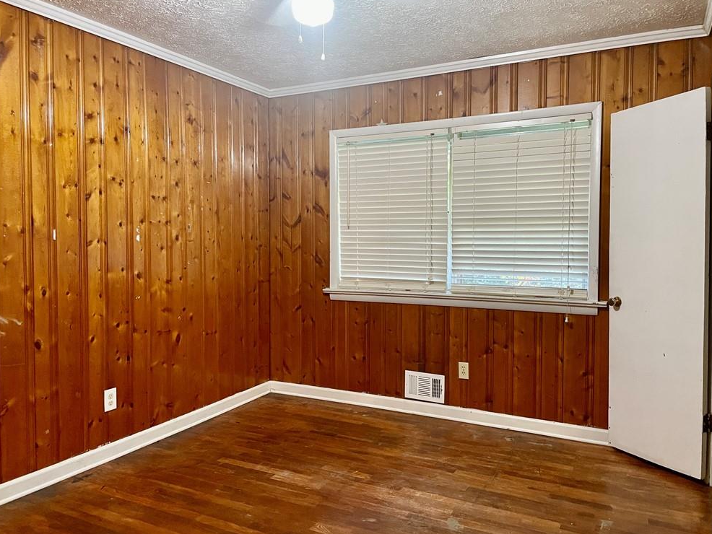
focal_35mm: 27
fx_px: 555
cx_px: 350
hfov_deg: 65.3
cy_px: 261
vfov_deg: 51.4
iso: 640
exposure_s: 1/40
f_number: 1.6
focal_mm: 4.2
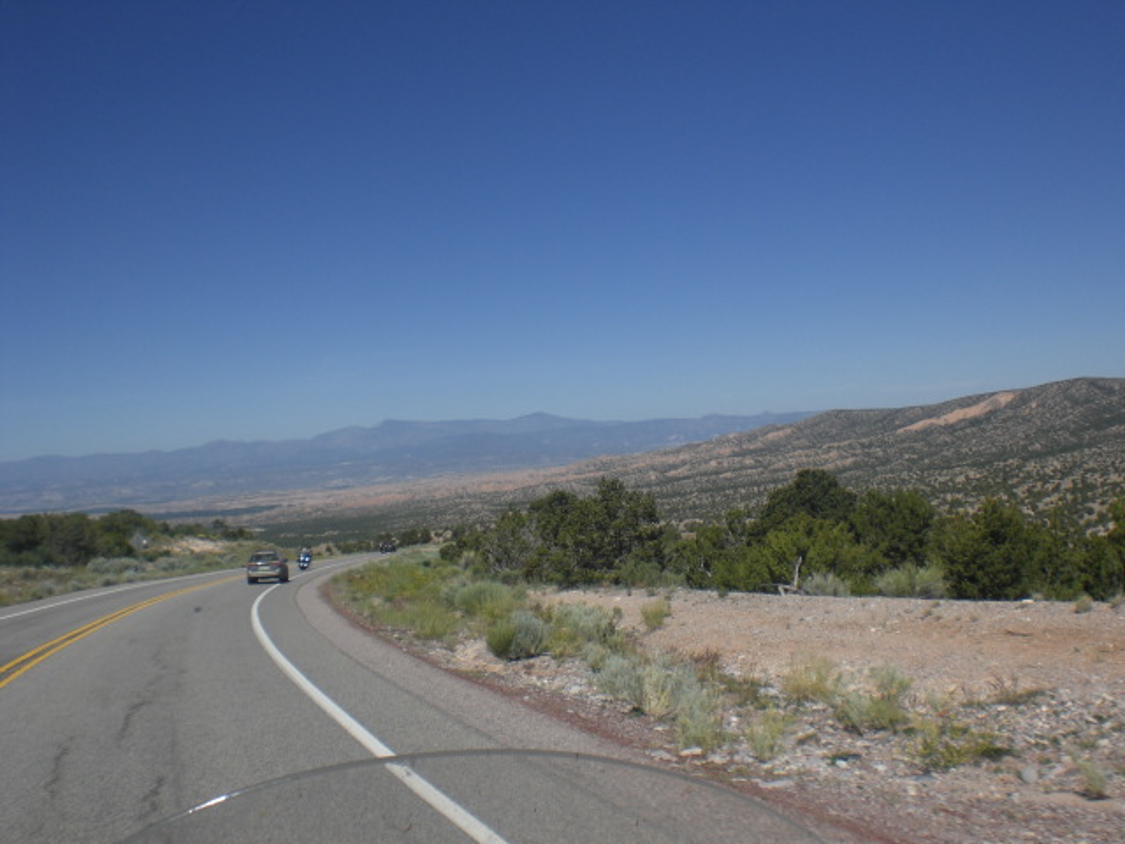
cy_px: 422
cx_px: 562
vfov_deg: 37.7
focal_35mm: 38
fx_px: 1235
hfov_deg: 49.0
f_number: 4.4
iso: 50
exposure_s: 1/640
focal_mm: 6.3
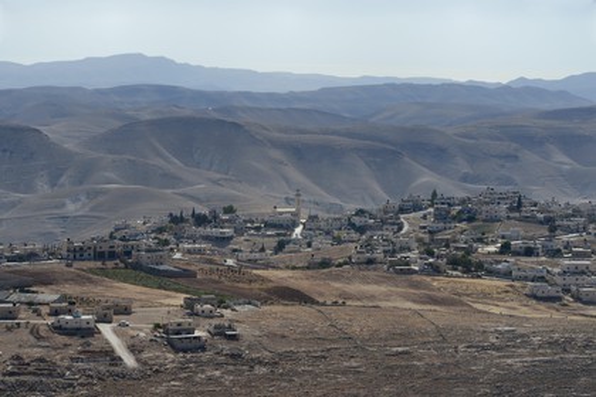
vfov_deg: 7.6
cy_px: 198
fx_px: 2980
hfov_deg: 11.4
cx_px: 298
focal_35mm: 180
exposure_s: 1/320
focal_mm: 180
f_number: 16
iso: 200
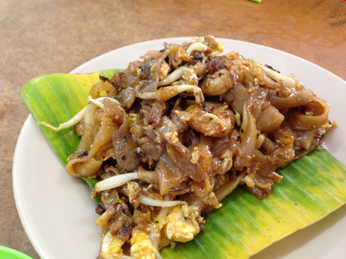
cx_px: 173
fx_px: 330
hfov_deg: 55.4
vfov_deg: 42.9
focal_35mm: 33
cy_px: 130
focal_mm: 4.12
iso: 250
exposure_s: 1/20
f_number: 2.4
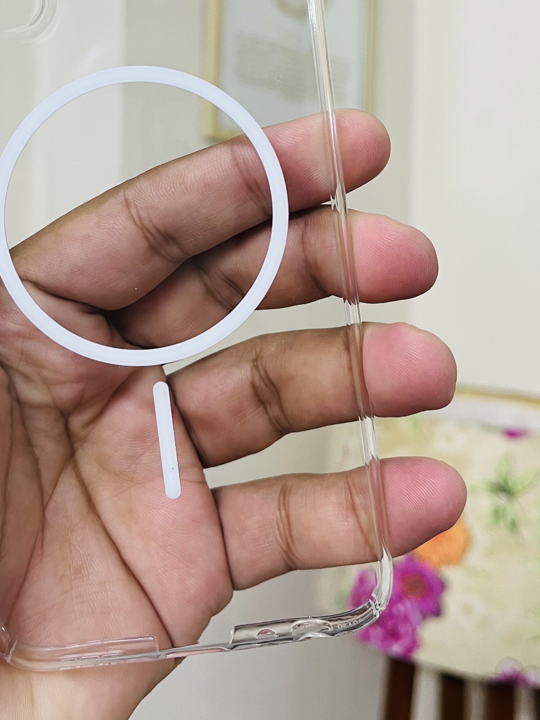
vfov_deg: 38.4
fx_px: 998
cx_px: 211
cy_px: 163
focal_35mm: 48
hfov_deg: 30.2
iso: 64
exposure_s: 1/50
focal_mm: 5.1
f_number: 1.6
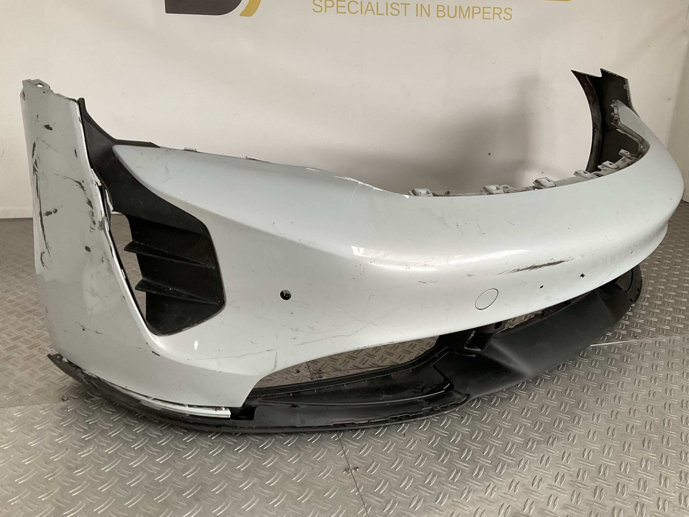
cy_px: 258
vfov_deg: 48.2
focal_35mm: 29
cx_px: 344
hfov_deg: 61.7
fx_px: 577
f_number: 1.8
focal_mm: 3
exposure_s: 1/60
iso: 64
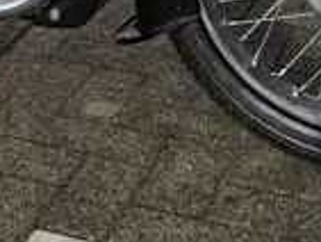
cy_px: -228
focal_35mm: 102
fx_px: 947
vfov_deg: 12.8
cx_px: 41
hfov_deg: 19.0
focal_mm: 6.76
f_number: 1.78
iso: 80
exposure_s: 1/4405
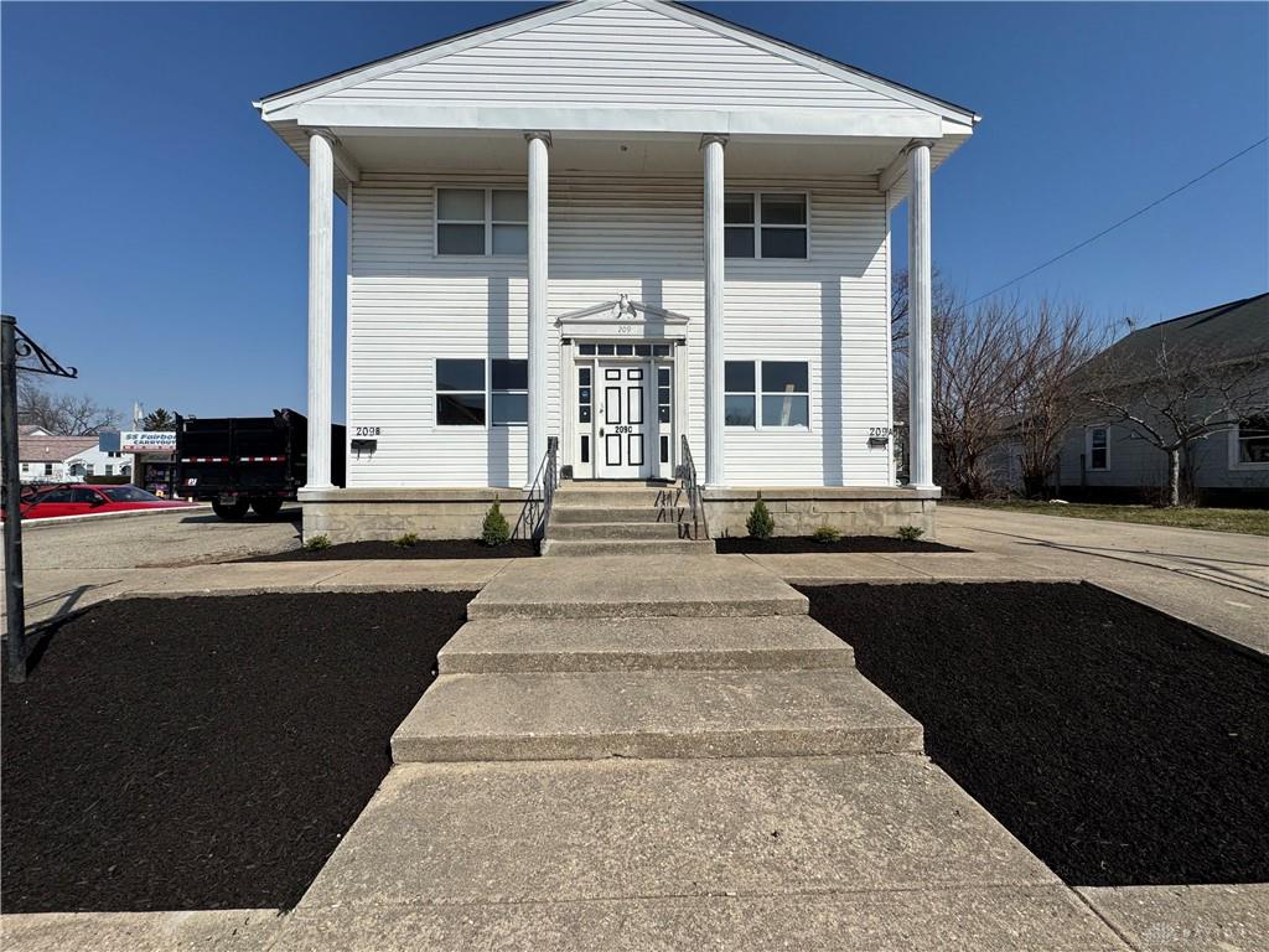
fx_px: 513
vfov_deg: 85.7
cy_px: 476
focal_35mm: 14
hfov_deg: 102.1
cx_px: 634
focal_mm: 2.22
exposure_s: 1/4367
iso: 40
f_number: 2.2
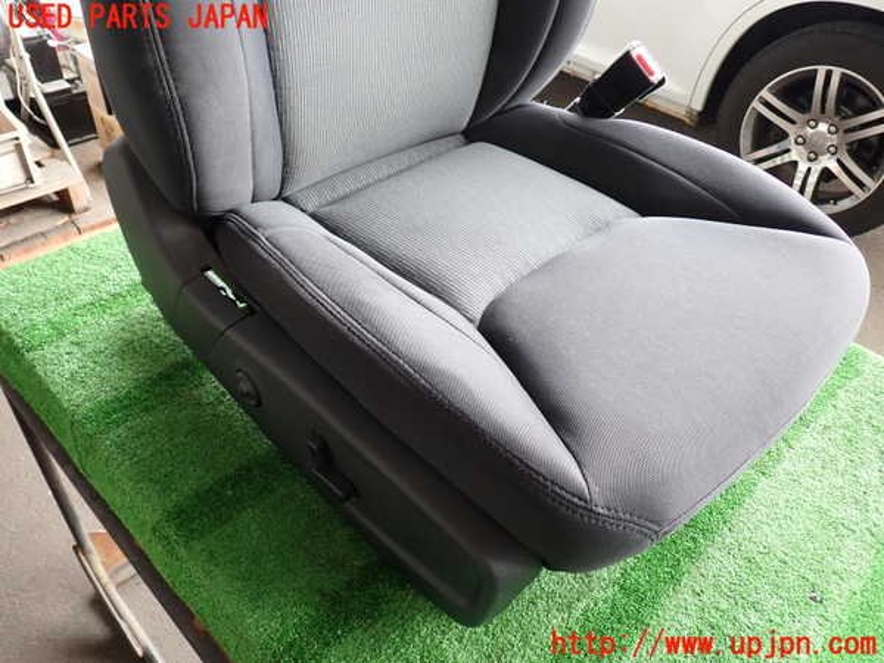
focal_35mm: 28
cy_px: 332
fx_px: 715
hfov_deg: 63.4
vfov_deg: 49.7
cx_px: 442
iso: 200
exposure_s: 1/40
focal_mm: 5.05
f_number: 2.2
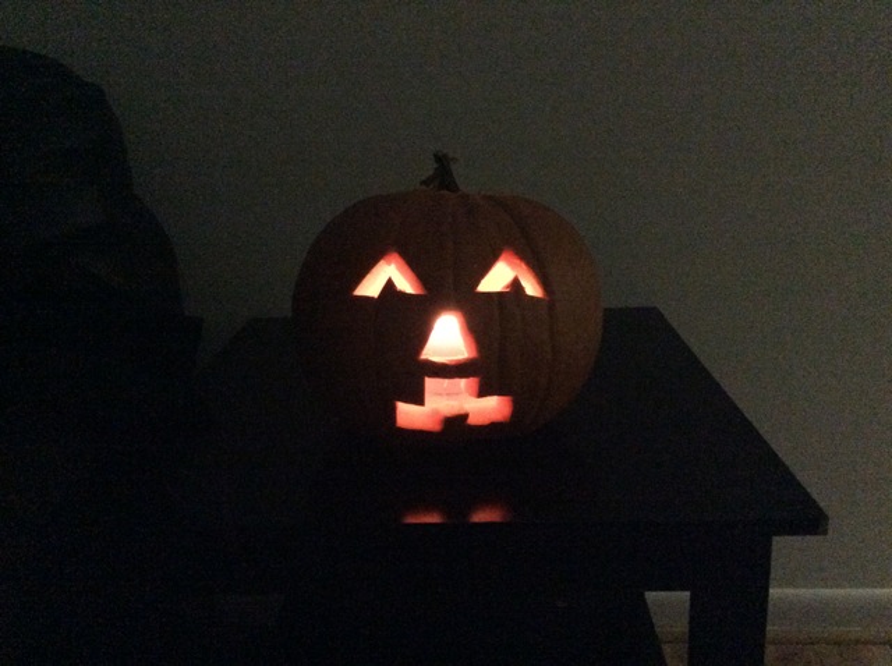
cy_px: 333
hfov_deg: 56.9
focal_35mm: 32
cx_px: 446
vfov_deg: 44.1
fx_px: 823
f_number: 2.4
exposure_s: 1/15
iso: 800
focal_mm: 3.3
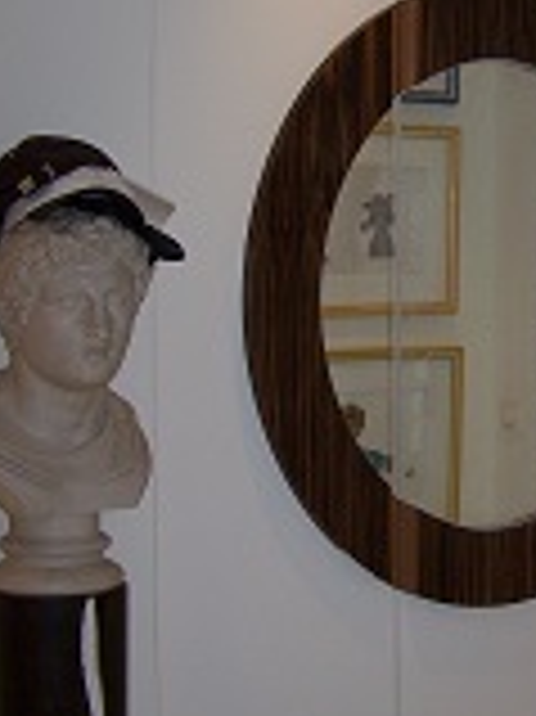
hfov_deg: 16.9
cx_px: 491
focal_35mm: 86
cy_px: 369
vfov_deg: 22.8
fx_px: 1778
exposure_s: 1/60
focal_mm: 6.3
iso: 80
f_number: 2.8
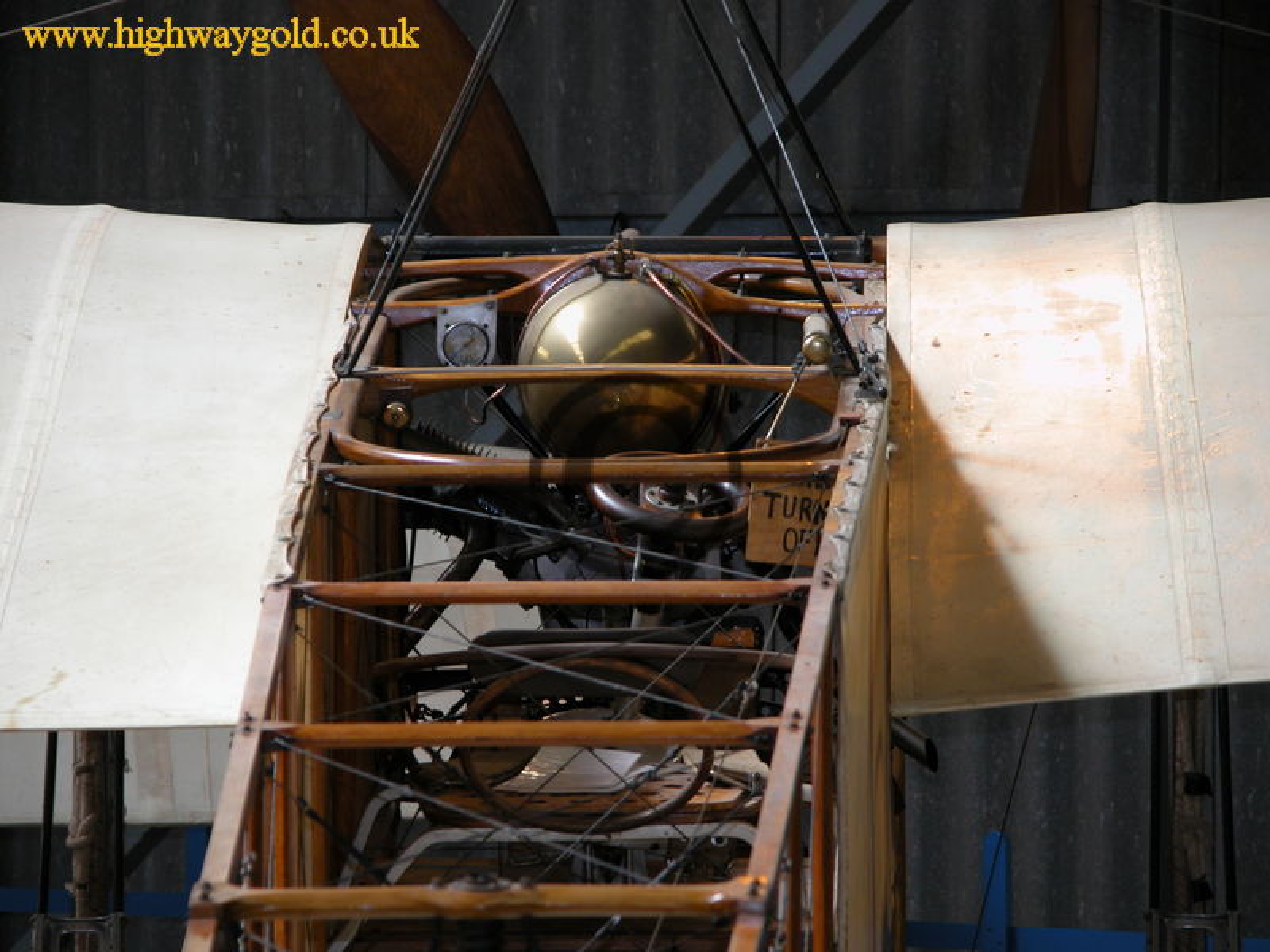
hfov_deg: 8.9
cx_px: 635
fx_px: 8181
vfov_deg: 6.7
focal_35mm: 223
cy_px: 476
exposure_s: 1/60.3
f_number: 4.1
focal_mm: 56.7
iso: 100
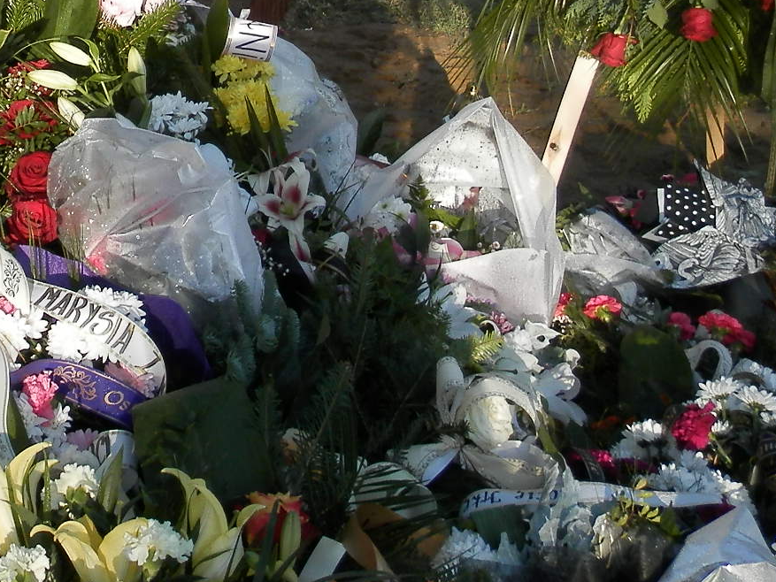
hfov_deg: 25.8
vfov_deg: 19.4
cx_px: 81
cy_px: -40
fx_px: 1637
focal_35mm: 73
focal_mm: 4.5
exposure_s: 1/640
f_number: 3.1
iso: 80
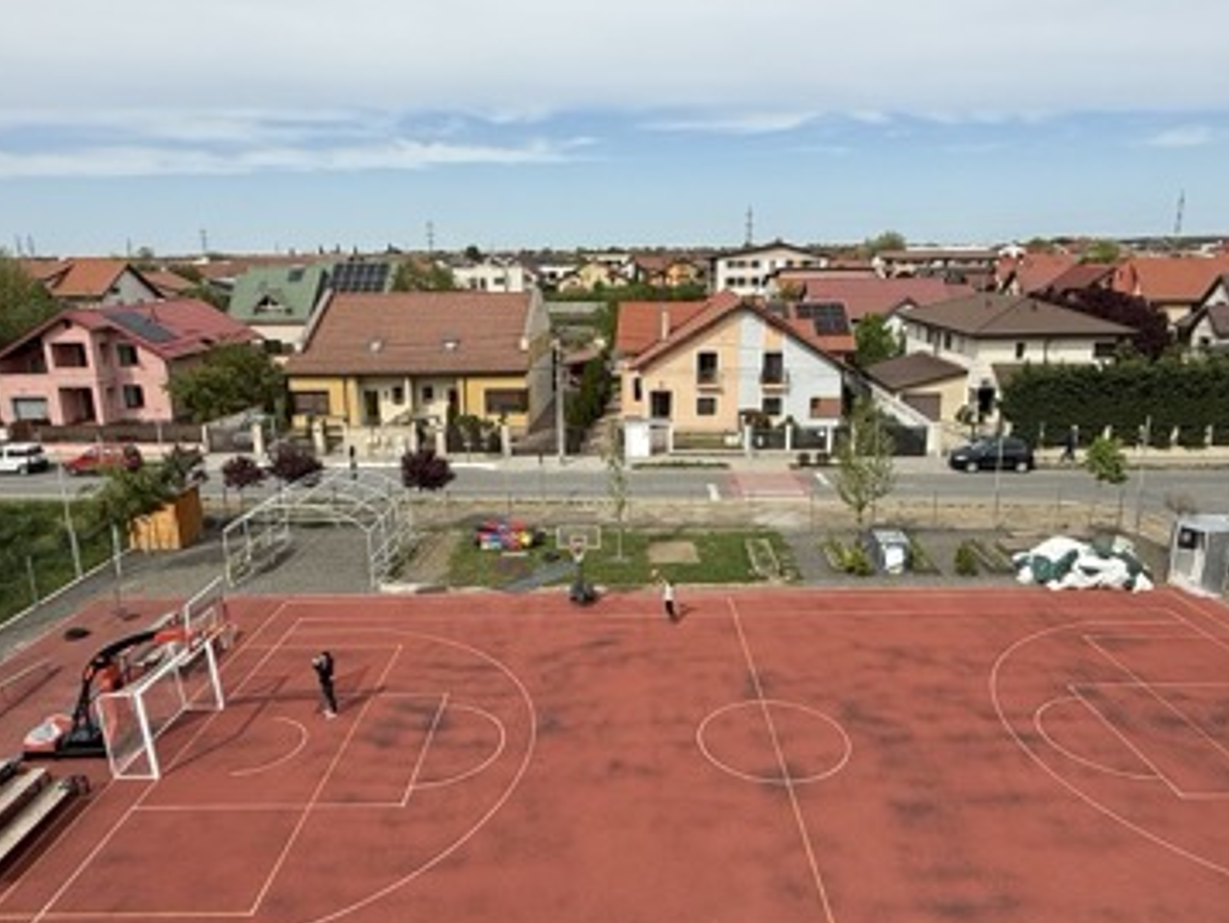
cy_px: 477
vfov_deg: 54.9
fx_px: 888
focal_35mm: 25
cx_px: 635
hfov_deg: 69.3
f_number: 2.2
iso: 50
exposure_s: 1/2024
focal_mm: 2.22
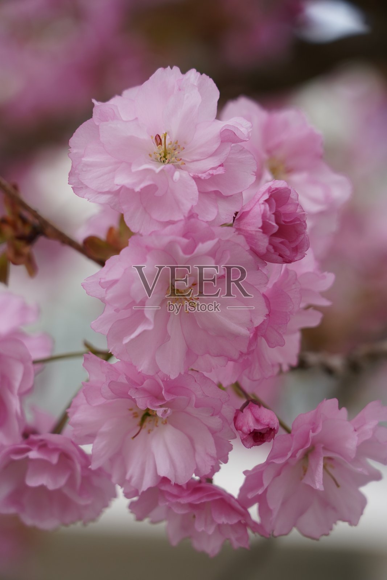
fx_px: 1693
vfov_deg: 19.5
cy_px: 290
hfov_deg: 13.0
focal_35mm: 105
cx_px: 194
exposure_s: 1/640
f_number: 5.6
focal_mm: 105
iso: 400
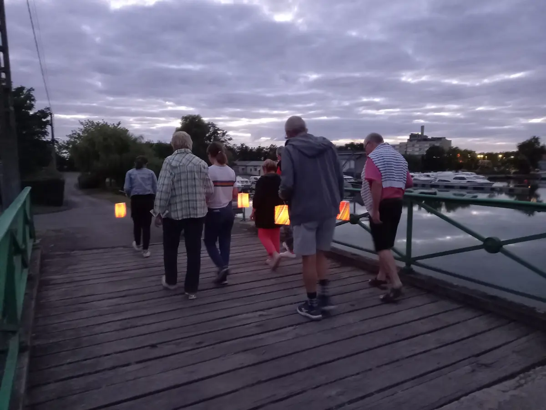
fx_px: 394
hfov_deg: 69.4
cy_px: 205
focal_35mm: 25
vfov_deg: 54.9
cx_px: 273
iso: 1600
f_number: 1.8
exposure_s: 1/16.7
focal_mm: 4.65
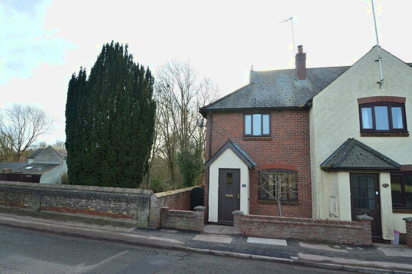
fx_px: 240
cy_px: 137
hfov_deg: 81.2
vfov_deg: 59.4
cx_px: 206
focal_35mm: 21
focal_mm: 14
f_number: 10
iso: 400
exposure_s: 1/200
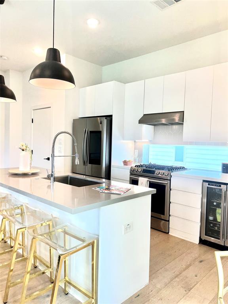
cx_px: 114
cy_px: 152
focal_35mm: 26
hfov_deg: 53.1
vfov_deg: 67.3
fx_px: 228
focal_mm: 5.7
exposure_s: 1/170
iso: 50
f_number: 1.5
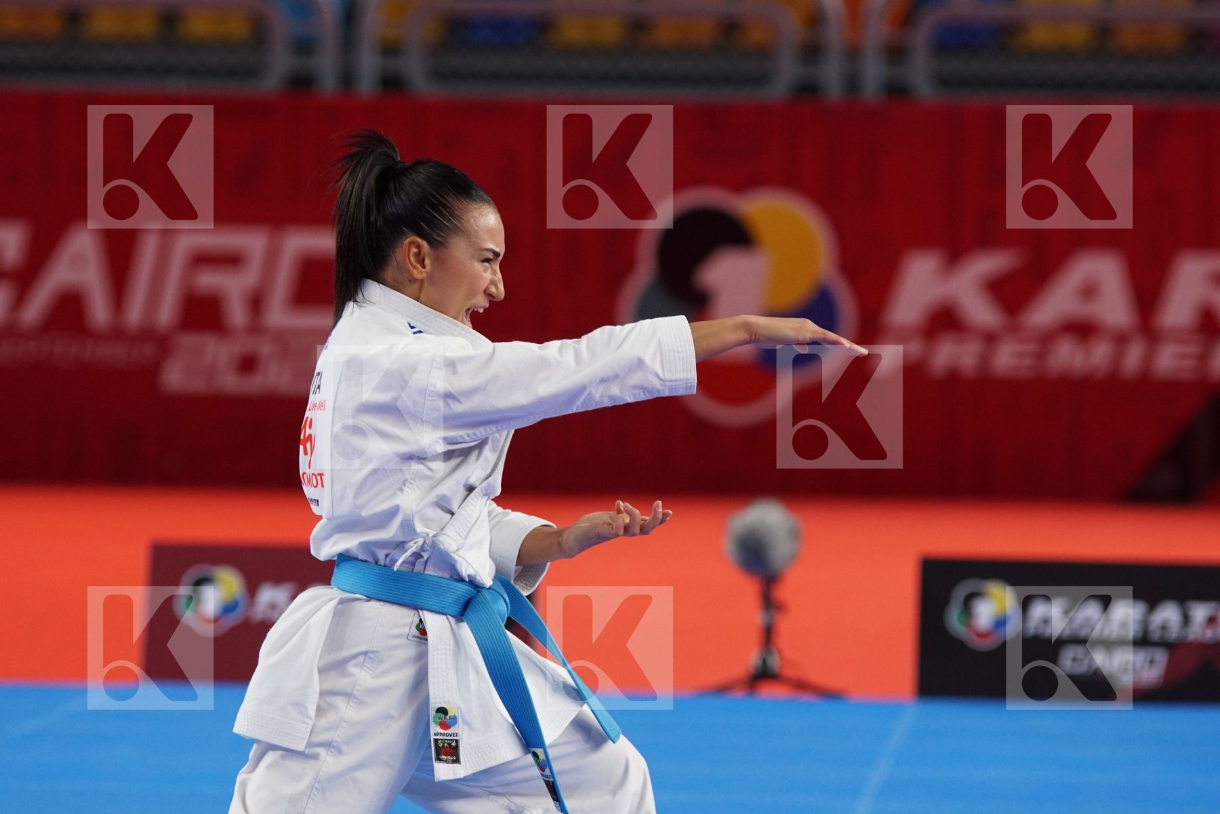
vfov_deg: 5.7
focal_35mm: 240
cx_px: 610
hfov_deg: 8.6
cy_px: 407
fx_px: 8133
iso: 800
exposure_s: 1/400
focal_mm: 160
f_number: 3.2
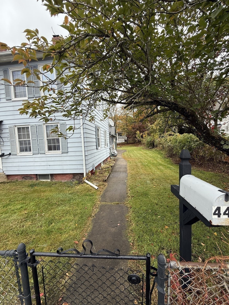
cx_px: 114
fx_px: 123
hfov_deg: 85.7
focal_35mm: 14
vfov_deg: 102.1
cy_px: 152
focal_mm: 2.22
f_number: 2.2
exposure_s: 1/448
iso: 50
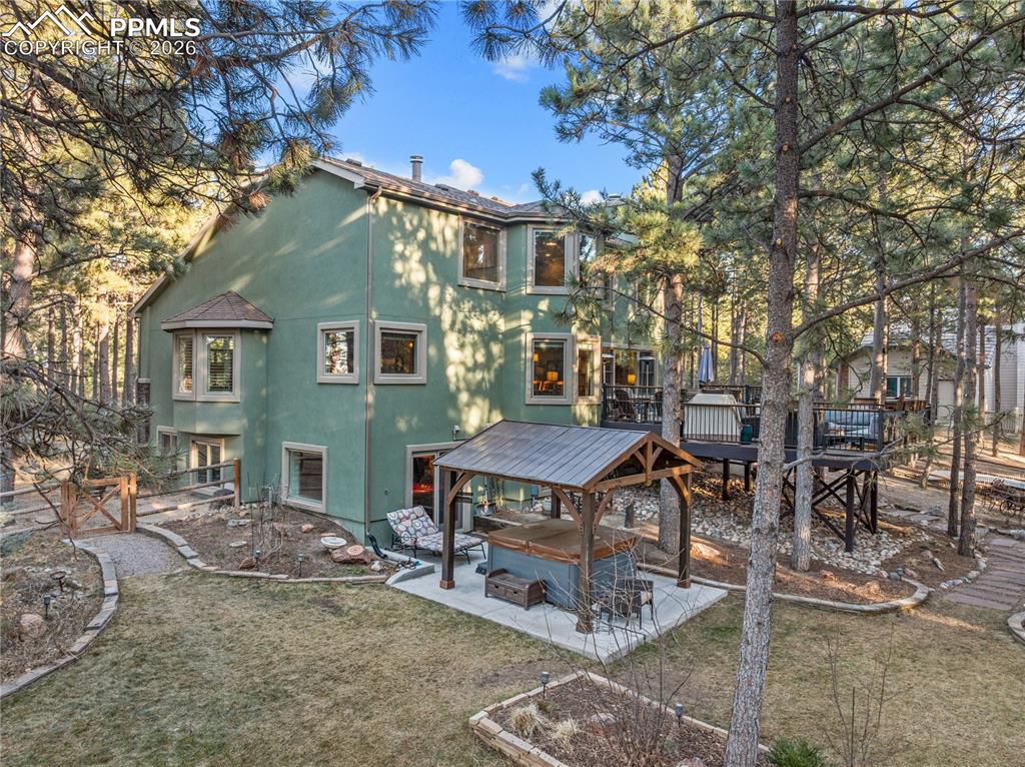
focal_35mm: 24
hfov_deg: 71.6
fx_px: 710
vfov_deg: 56.7
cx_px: 512
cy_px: 384
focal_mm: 12.29
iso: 340
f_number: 2.8
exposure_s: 1/15
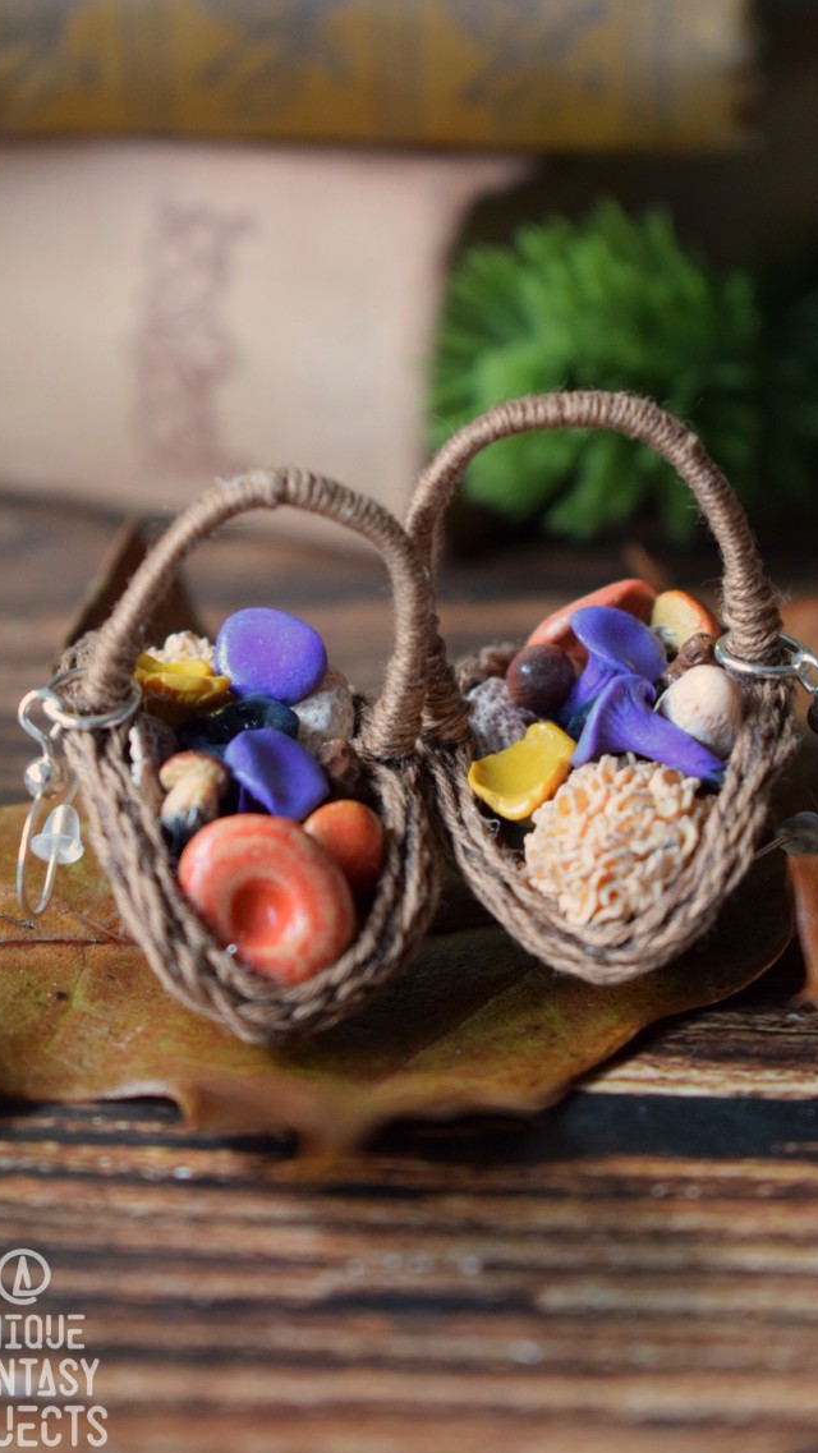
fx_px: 3373
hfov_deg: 13.8
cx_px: 414
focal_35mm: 88
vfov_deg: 24.3
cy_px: 735
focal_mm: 55
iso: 2000
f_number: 5.6
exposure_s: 1/60
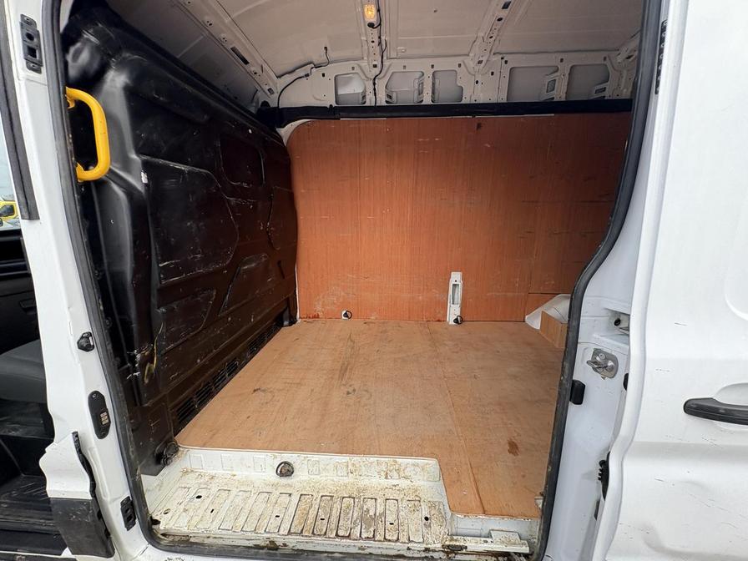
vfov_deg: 85.7
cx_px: 374
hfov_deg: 102.1
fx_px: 303
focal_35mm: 14
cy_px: 280
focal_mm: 2.22
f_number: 2.2
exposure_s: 1/137
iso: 64
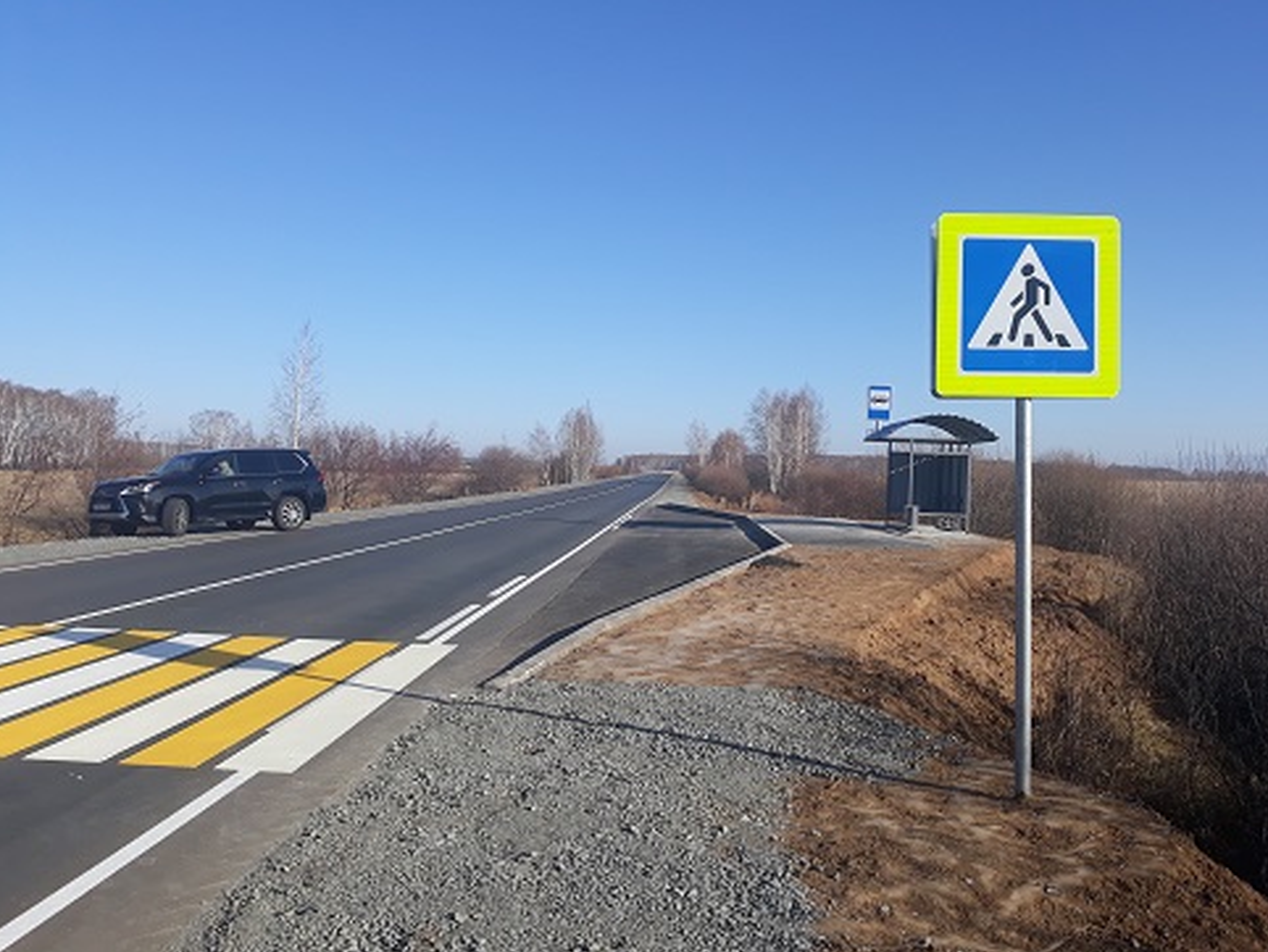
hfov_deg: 63.4
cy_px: 480
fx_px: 1026
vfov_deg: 49.8
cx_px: 647
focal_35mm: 28
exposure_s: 1/1770
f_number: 1.7
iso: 40
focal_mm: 3.71
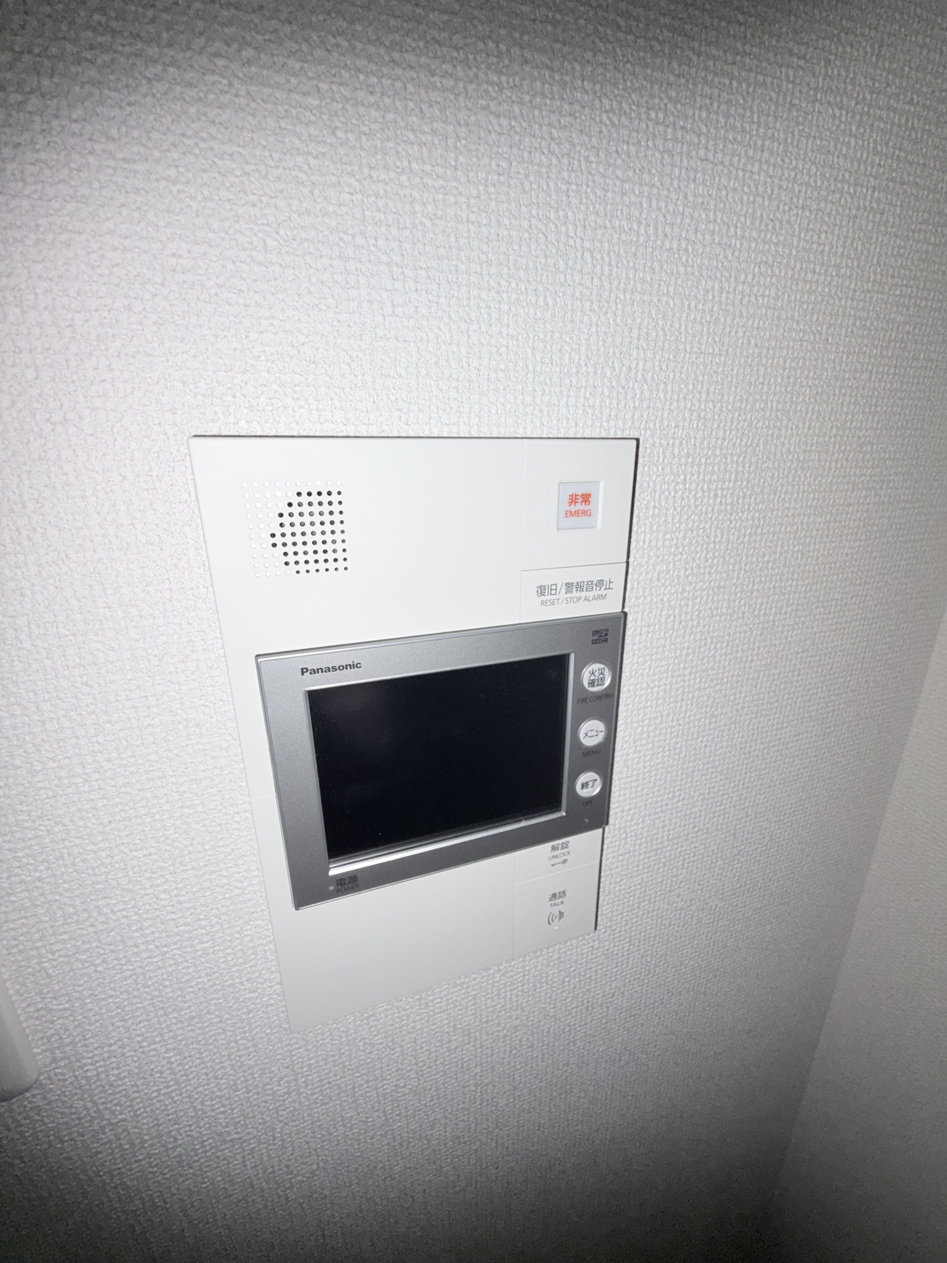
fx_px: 511
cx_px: 474
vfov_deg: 102.1
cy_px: 632
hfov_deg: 85.7
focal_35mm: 14
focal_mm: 2.22
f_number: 2.2
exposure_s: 1/121
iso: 16
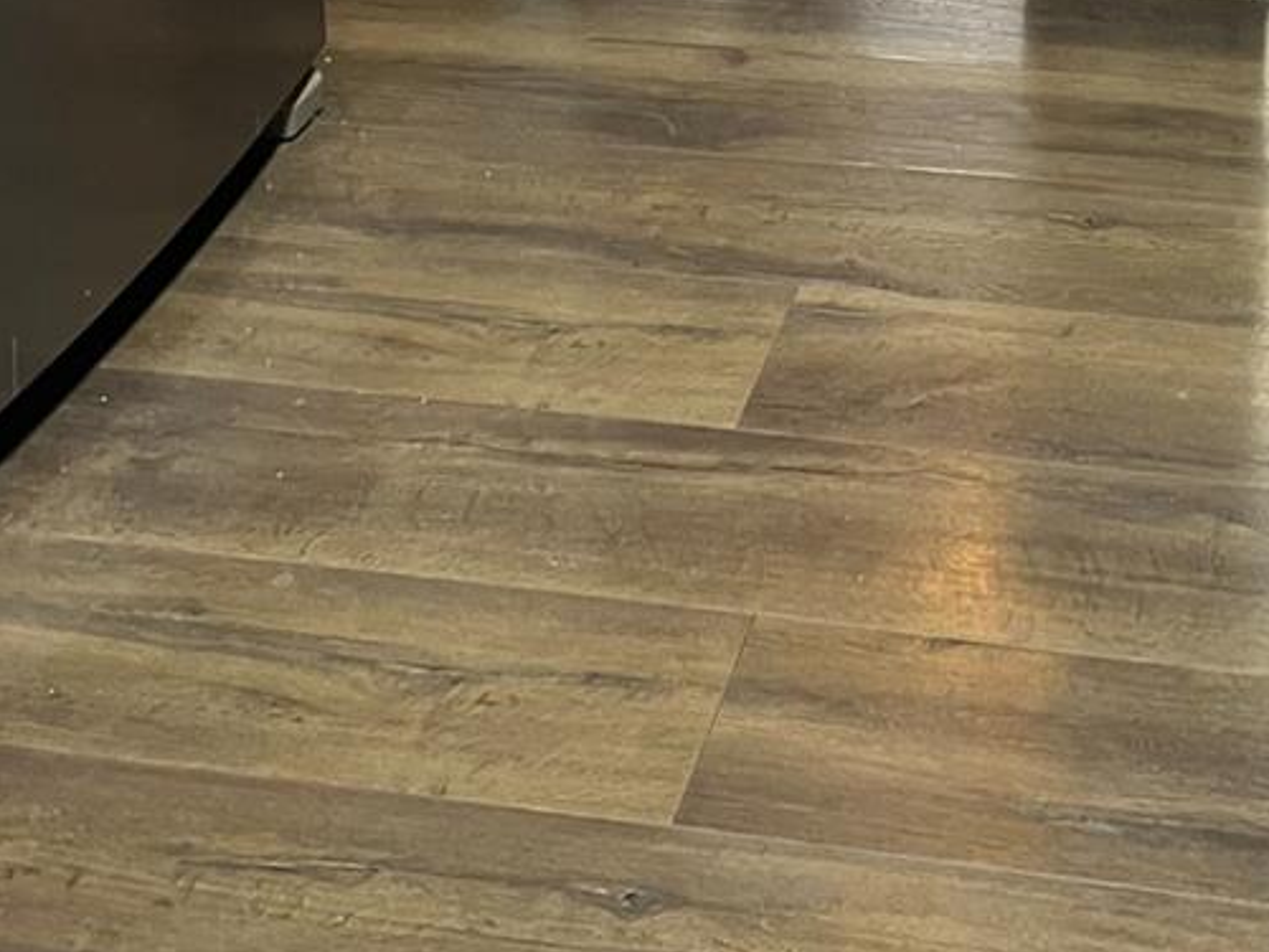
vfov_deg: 16.8
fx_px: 2859
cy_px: -551
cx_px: 933
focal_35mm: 78
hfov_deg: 24.8
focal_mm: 5.7
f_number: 1.5
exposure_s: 1/60
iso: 160
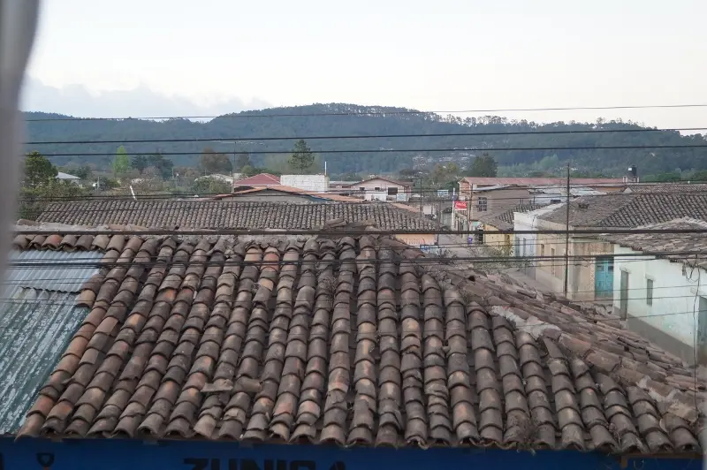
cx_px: 354
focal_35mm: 45
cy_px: 235
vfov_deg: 29.8
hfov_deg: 43.6
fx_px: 883
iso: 1000
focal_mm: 30
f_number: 4.5
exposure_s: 1/160
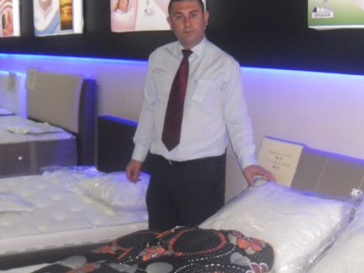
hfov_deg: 39.5
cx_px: 139
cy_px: 171
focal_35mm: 48
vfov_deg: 30.1
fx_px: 504
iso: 200
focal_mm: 6
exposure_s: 1/45
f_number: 2.8
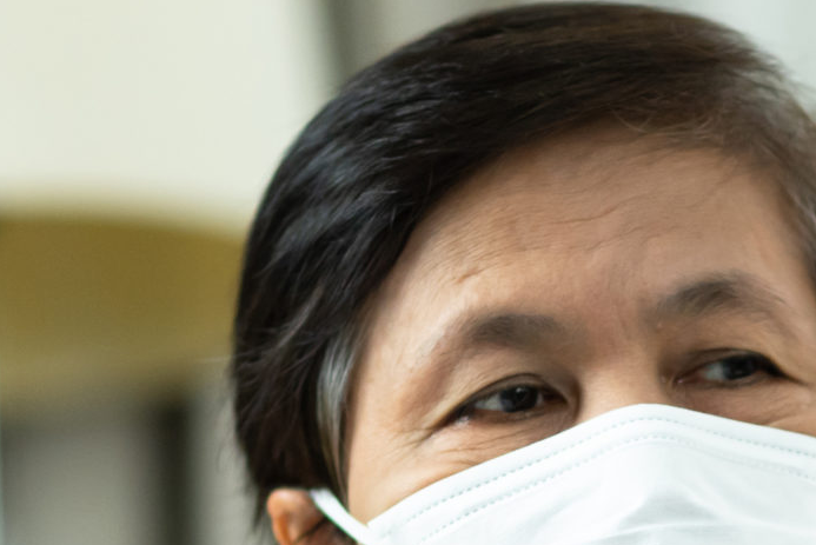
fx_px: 7122
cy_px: 805
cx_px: 817
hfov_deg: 6.5
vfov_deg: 4.4
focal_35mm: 314
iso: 800
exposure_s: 1/320
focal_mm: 85
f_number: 2
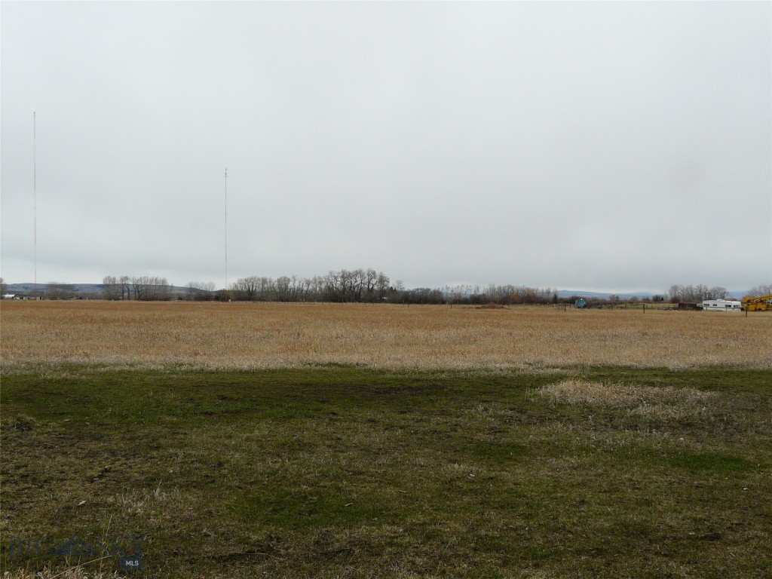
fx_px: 825
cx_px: 386
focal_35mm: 37
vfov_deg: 38.7
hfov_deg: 50.1
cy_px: 290
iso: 100
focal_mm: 6.1
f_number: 5.6
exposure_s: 1/250
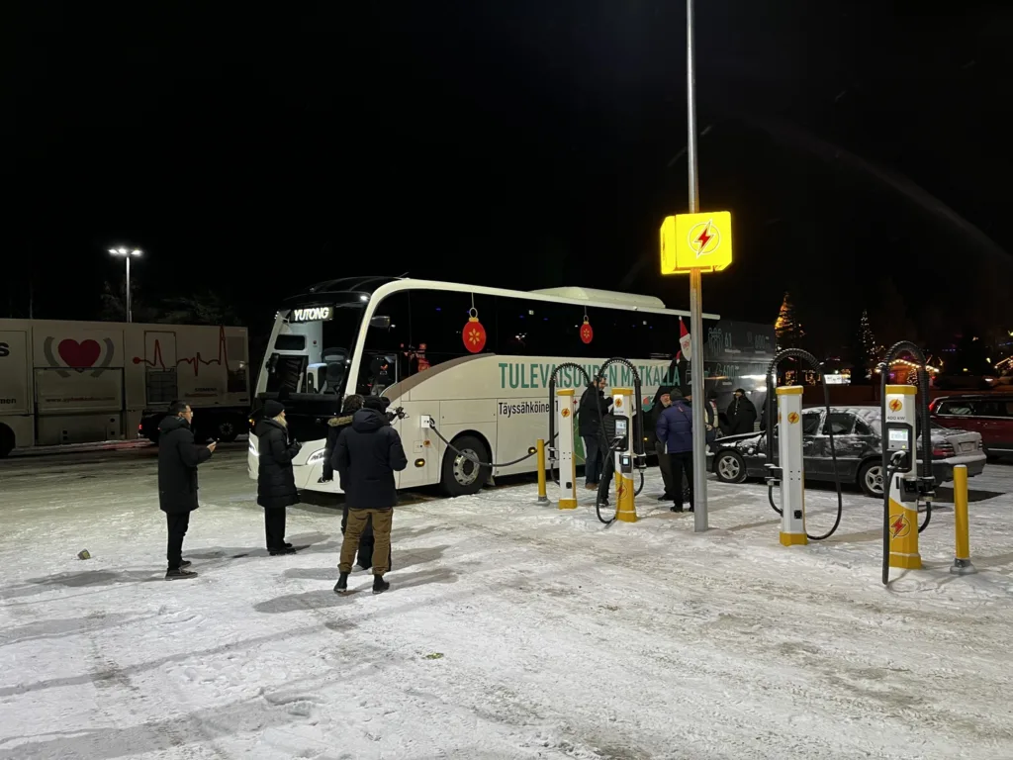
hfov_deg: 67.3
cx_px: 506
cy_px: 380
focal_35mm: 26
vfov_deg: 53.1
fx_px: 761
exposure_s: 1/60
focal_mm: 5.1
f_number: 1.6
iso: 125
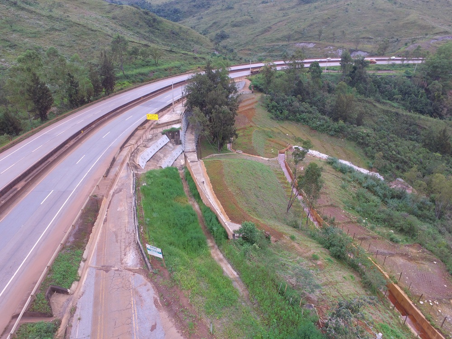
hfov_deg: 81.7
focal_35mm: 20
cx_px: 226
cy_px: 170
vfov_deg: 66.0
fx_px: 261
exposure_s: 1/137
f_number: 2.8
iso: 100
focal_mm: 3.61
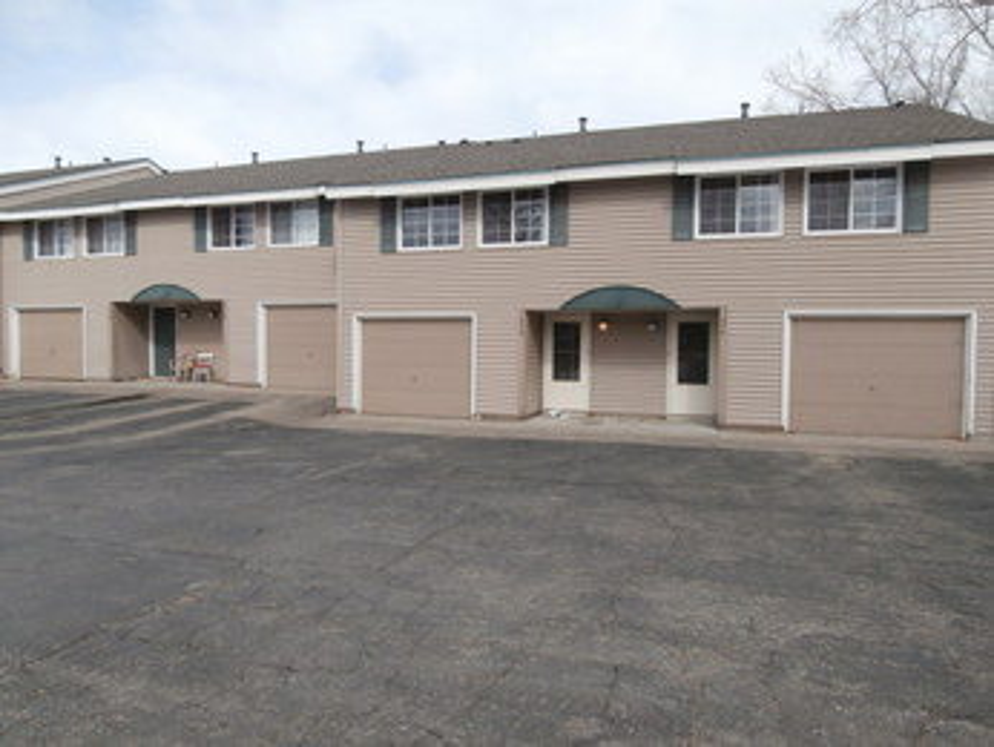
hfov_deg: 71.6
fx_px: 690
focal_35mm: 24
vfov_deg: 56.9
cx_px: 497
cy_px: 374
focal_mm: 4.2
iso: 100
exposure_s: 1/1250
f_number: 3
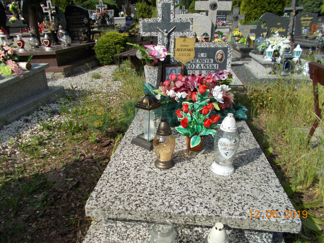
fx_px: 243
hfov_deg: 67.3
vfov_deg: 53.1
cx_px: 162
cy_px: 122
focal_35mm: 26
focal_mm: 4.6
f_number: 8
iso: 80
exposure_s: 1/200
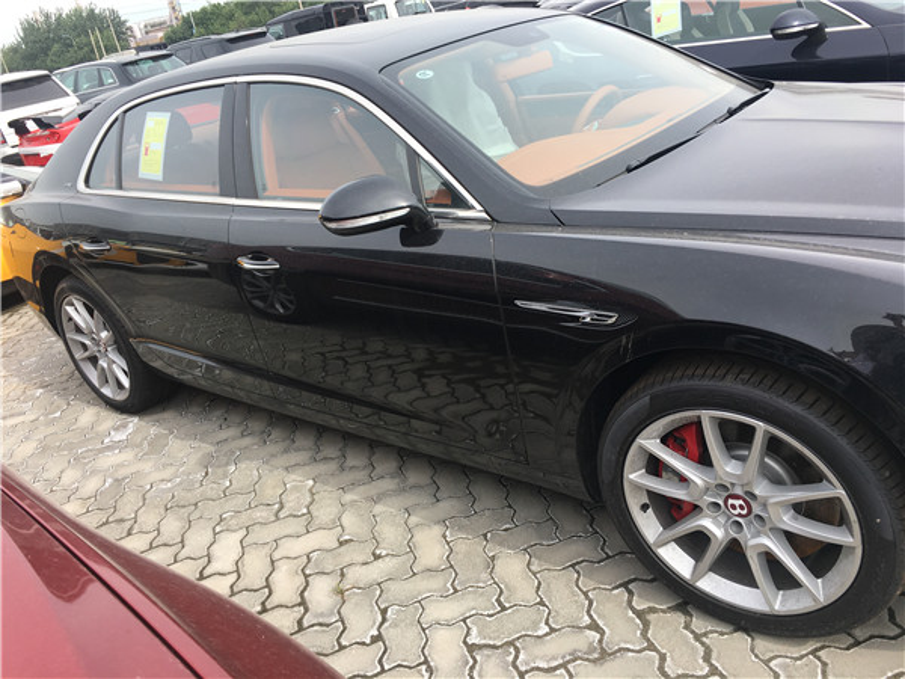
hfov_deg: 61.7
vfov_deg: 48.2
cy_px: 340
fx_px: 758
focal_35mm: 29
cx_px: 452
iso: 25
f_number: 2.2
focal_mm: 4.15
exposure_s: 1/523
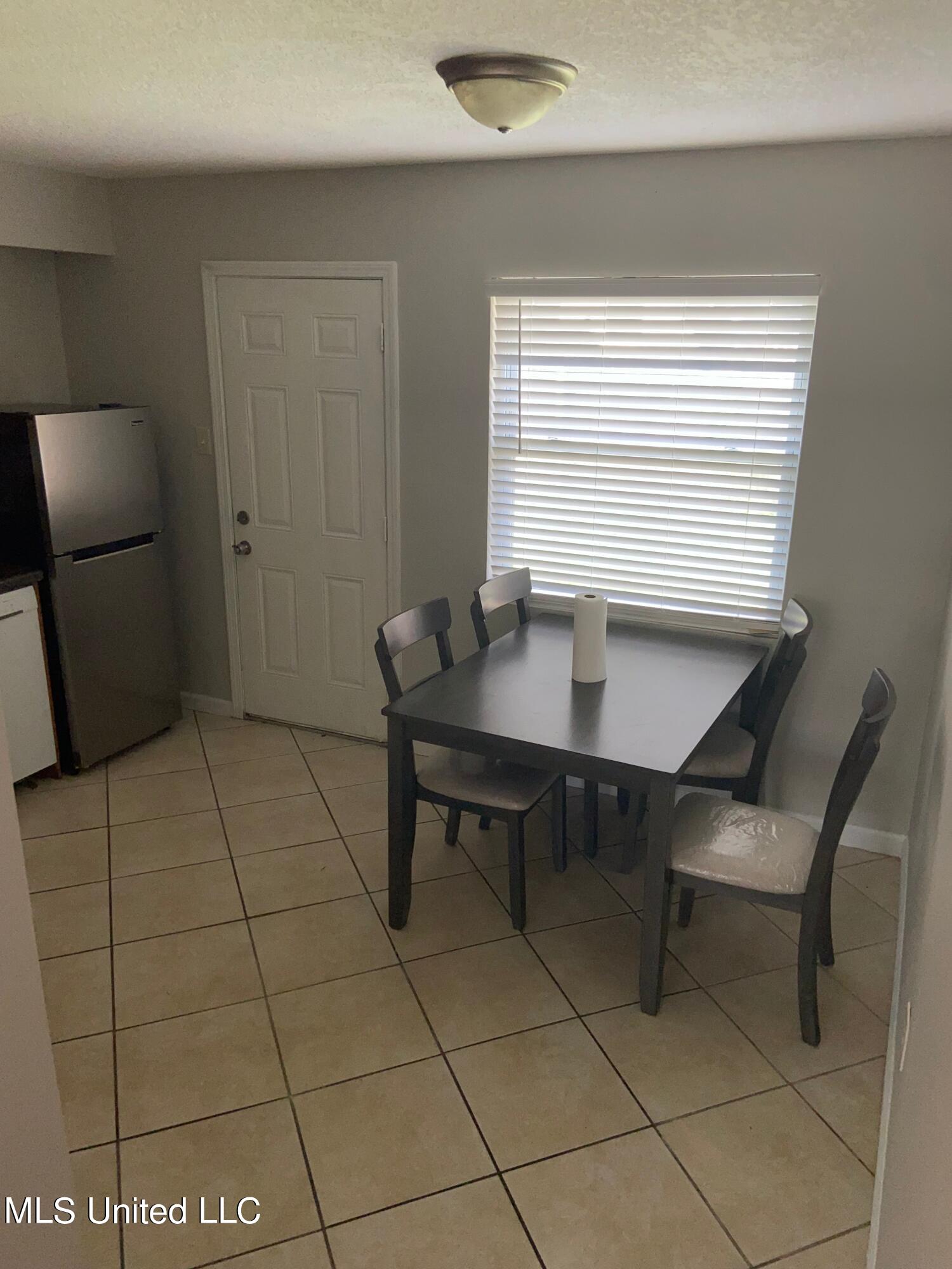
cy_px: 634
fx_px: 953
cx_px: 476
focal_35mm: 26
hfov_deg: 53.1
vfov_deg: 67.3
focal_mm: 4.25
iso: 32
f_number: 1.8
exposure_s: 1/47
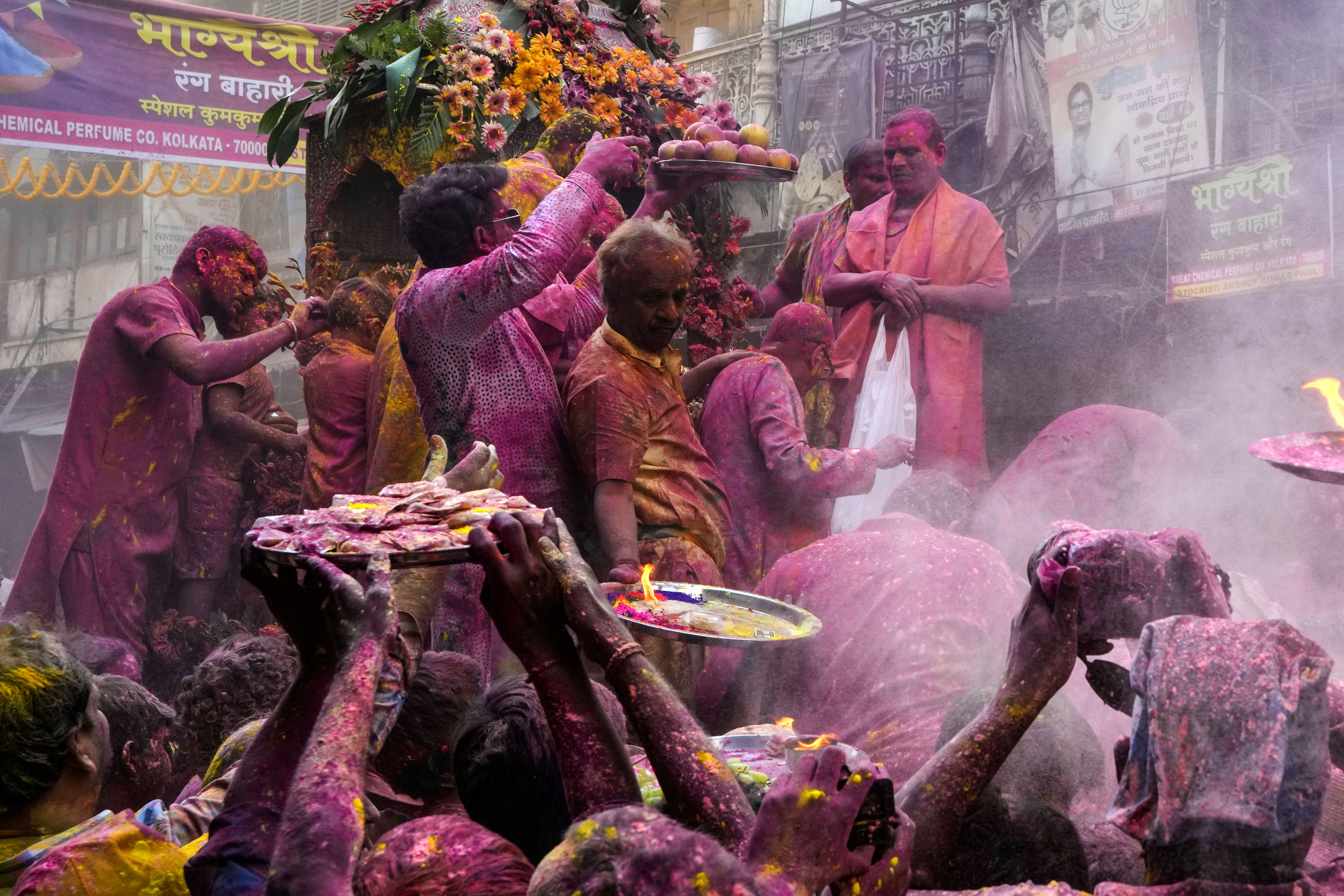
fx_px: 1829
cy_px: 440
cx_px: 935
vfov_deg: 27.5
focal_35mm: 49
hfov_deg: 39.7
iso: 800
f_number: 8
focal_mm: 35
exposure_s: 1/500
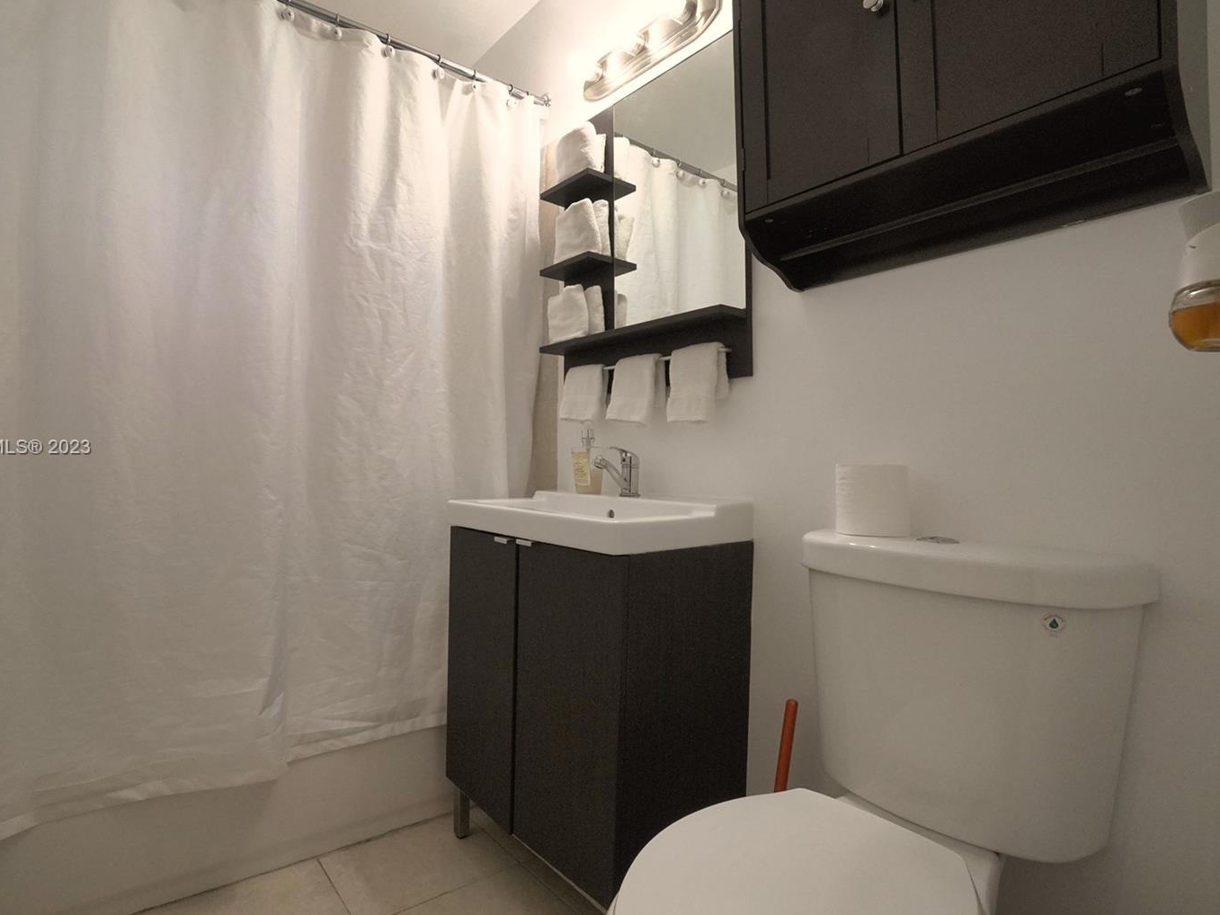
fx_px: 599
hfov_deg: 90.4
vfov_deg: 74.7
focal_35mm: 17
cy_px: 449
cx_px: 522
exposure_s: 1/80
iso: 2000
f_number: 10
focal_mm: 10
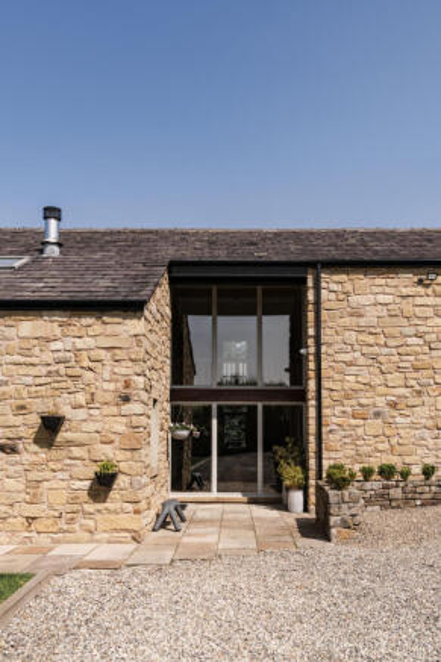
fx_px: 588
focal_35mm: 32
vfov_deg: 58.7
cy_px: 331
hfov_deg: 41.1
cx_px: 220
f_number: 8
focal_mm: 32
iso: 125
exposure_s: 1/500
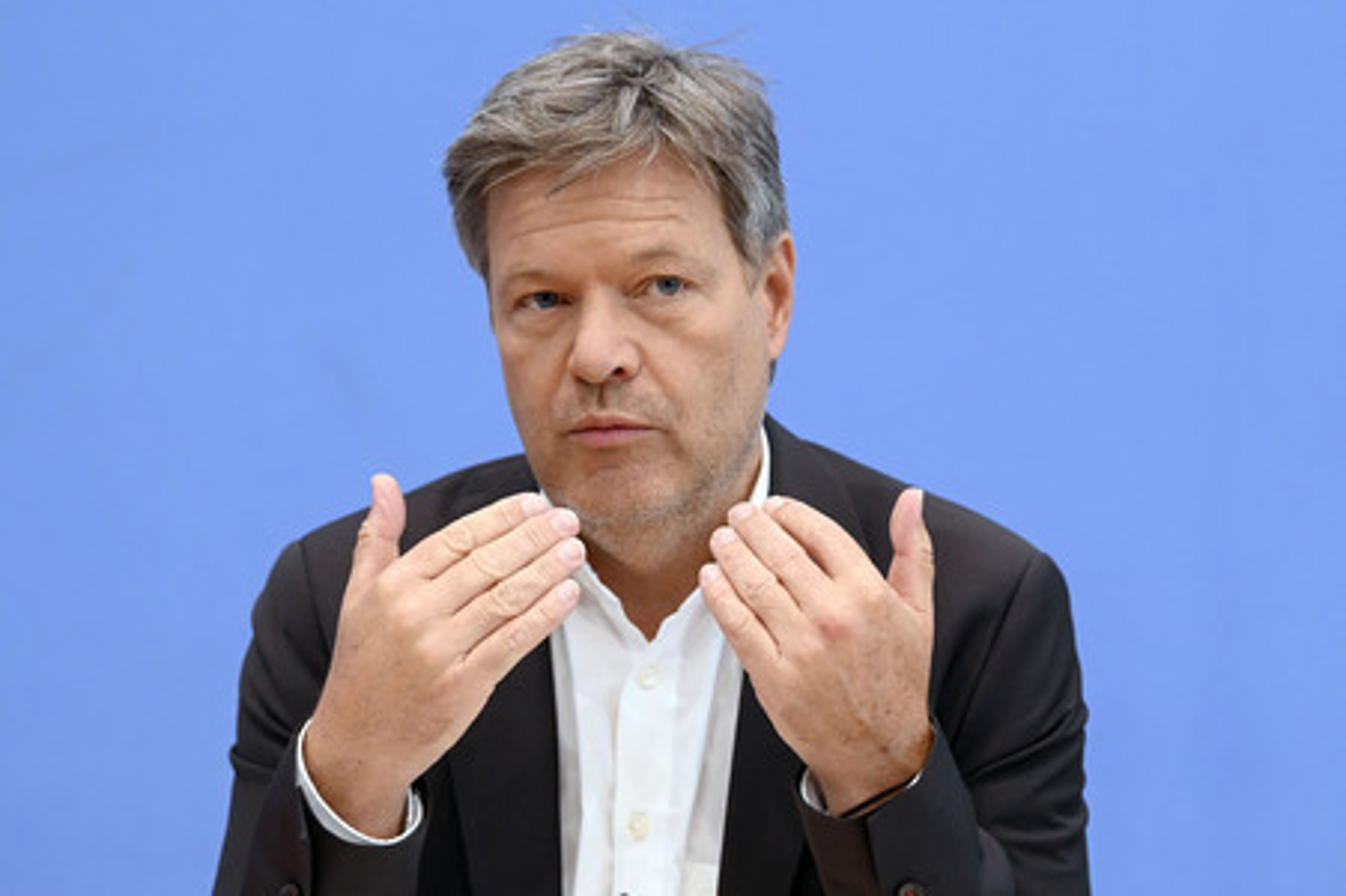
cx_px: 673
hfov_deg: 19.5
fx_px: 3923
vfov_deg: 13.0
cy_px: 448
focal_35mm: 105
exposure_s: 1/500
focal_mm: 105
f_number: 5
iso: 3200
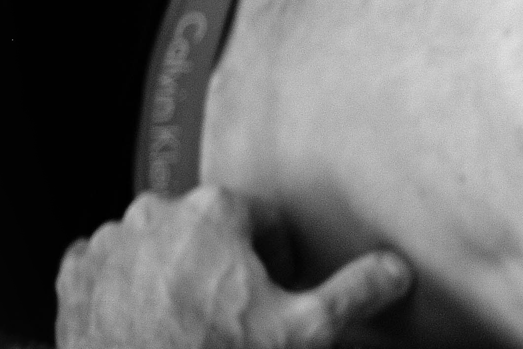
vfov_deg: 5.0
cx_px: 946
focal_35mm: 275
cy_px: 221
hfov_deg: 7.3
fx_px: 3995
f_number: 2
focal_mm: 50
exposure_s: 1/250
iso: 160
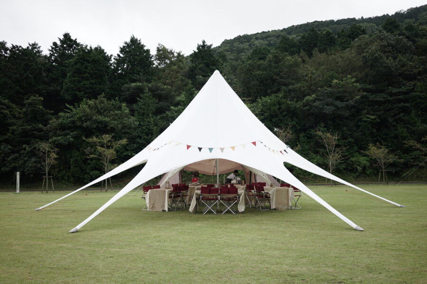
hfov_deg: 54.4
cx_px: 214
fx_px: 415
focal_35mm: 35
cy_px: 142
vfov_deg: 37.9
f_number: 2.8
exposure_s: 1/1250
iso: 100
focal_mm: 35
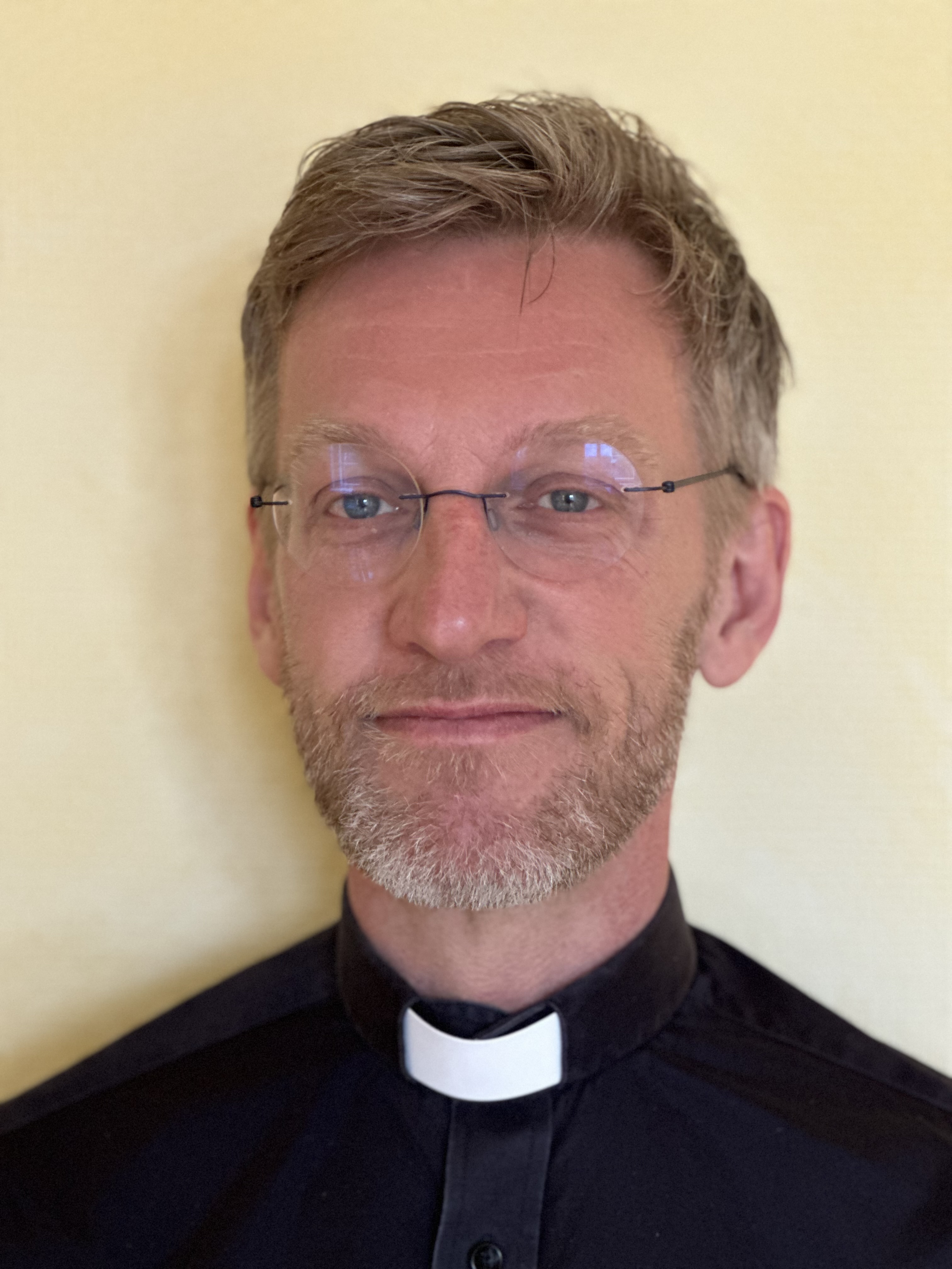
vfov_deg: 25.3
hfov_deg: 19.1
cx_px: 476
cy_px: 634
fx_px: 2824
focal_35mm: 77
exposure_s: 1/18
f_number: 2.8
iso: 400
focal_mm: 9
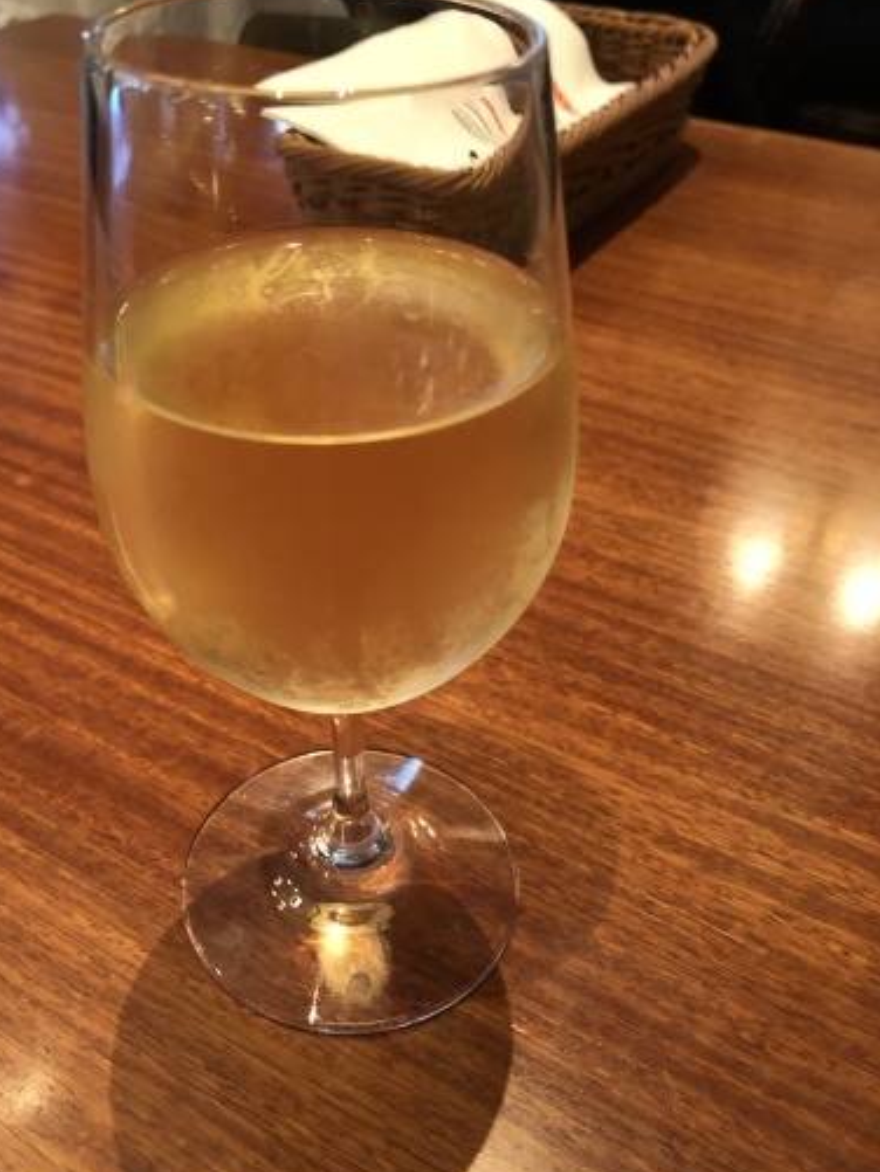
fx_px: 1050
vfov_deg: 58.3
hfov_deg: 45.4
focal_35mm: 31
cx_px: 396
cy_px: 619
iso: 100
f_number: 1.8
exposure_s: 1/13
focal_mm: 3.99
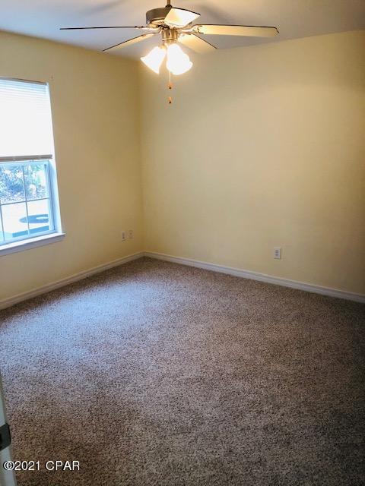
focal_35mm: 28
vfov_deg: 63.4
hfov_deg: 49.7
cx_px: 182
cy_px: 243
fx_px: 394
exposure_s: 1/18
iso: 40
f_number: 1.8
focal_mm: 3.99
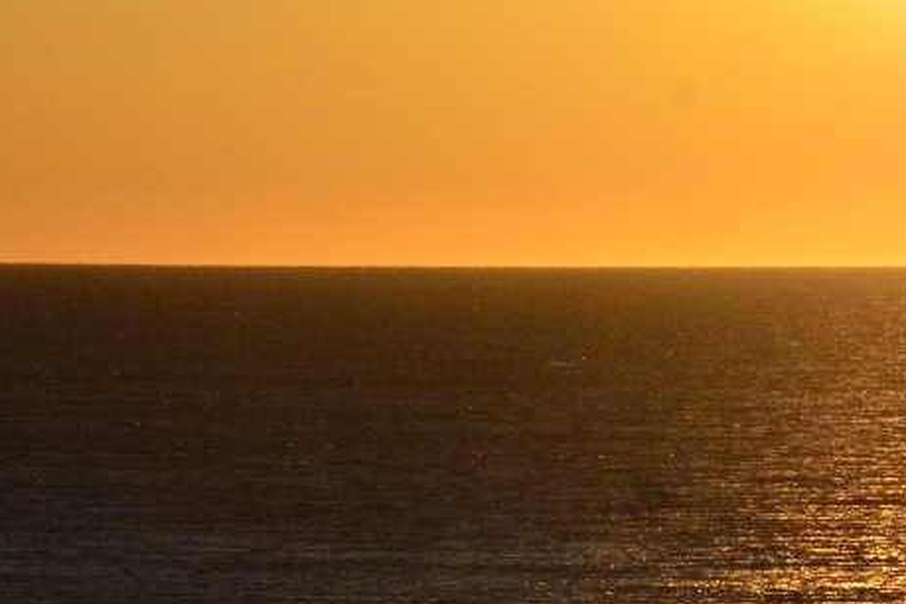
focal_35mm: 417
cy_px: 931
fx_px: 10494
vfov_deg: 3.3
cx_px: 1056
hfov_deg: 4.9
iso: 1000
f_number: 14
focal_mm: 80
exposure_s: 1/3200
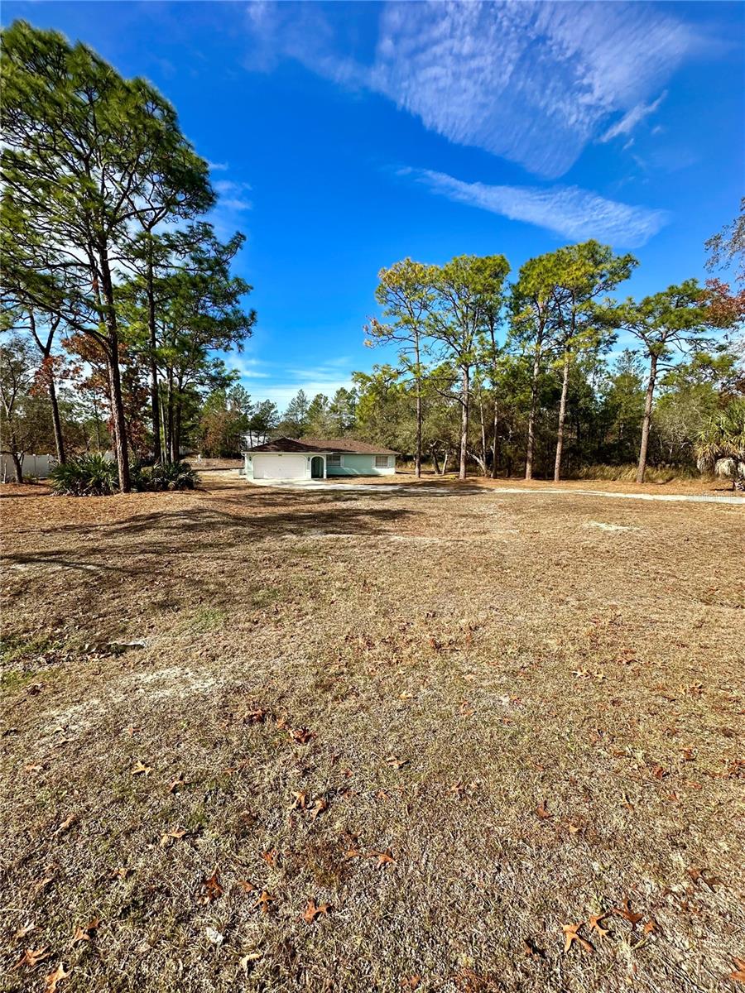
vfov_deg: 102.1
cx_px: 372
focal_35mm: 14
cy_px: 496
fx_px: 402
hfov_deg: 85.7
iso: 50
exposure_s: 1/1182
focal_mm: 2.22
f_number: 2.2
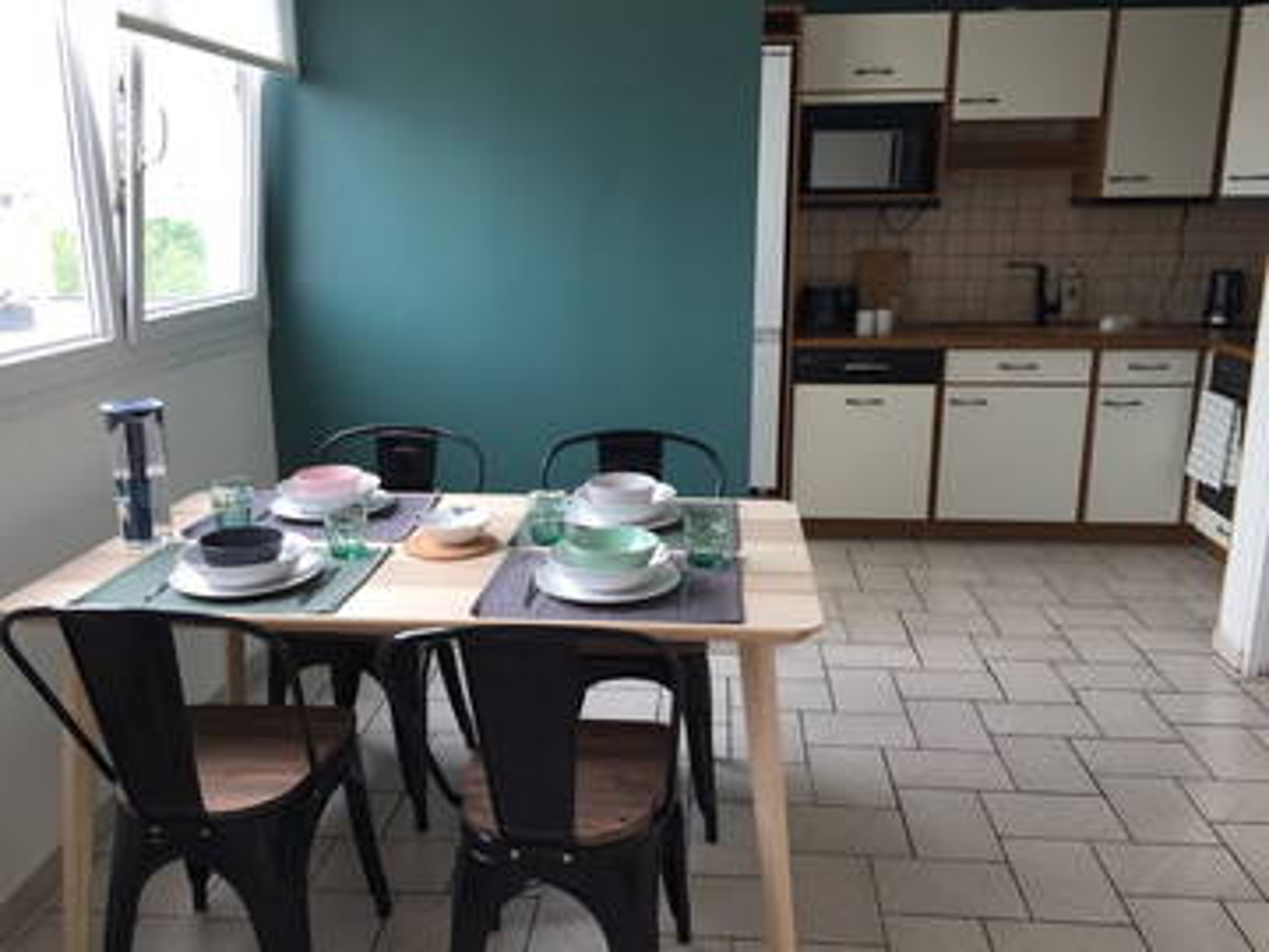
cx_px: 634
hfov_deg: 61.7
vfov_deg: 48.2
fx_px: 1063
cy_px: 476
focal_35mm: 29
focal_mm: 4.15
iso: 32
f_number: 2.2
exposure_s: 1/100
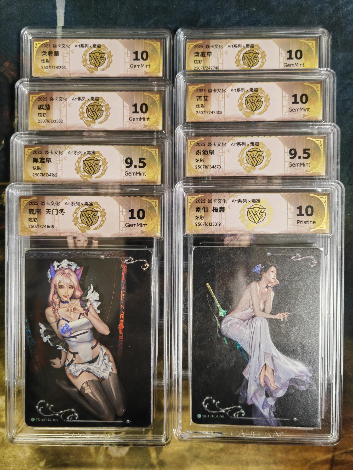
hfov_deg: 51.4
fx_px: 367
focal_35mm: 27
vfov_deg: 65.3
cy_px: 235
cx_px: 176
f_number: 1.8
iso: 200
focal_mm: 5.53
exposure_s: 1/100
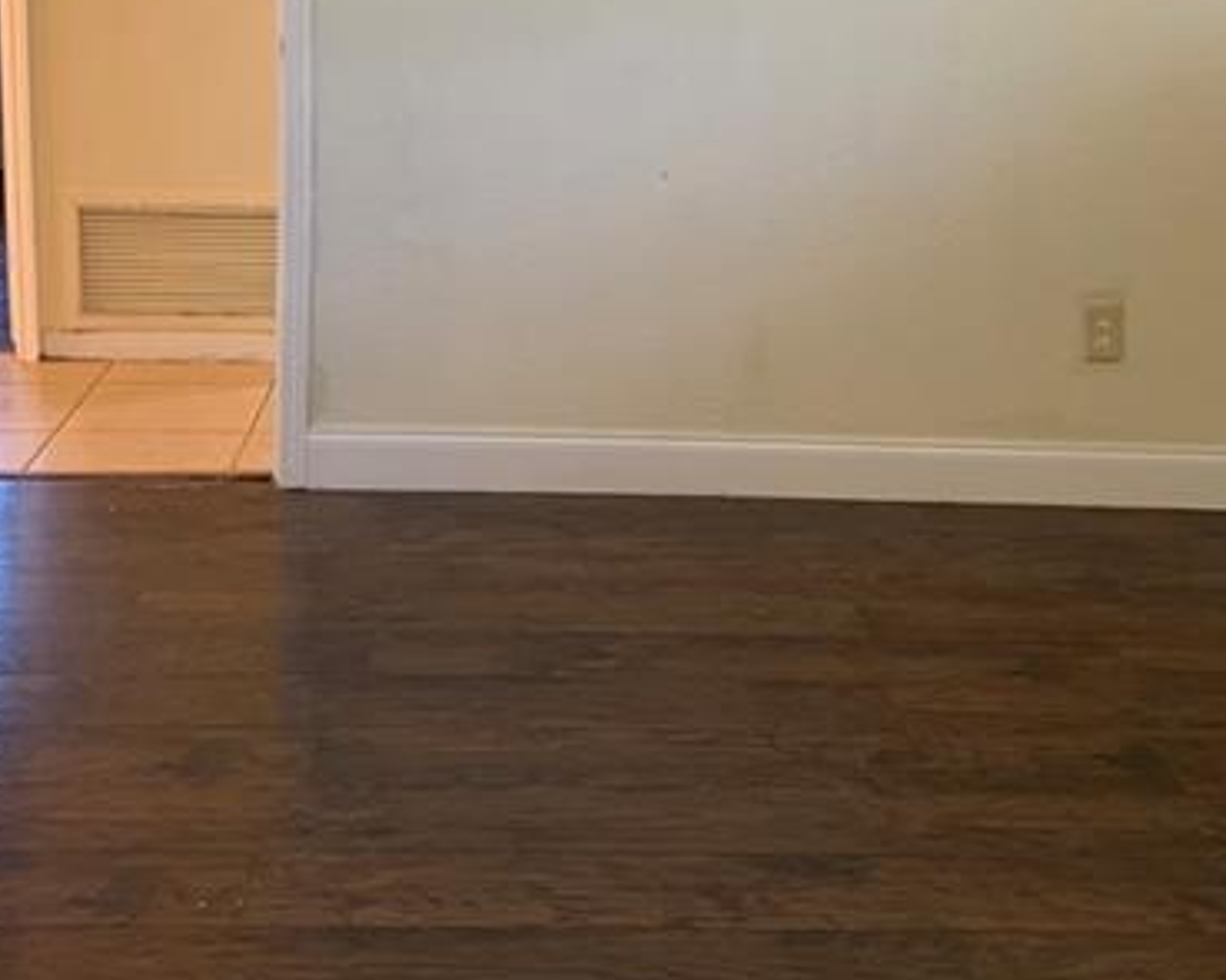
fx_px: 1995
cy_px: 312
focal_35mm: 55
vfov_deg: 27.4
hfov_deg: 34.1
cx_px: 668
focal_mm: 4.25
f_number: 1.8
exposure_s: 1/60
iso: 200
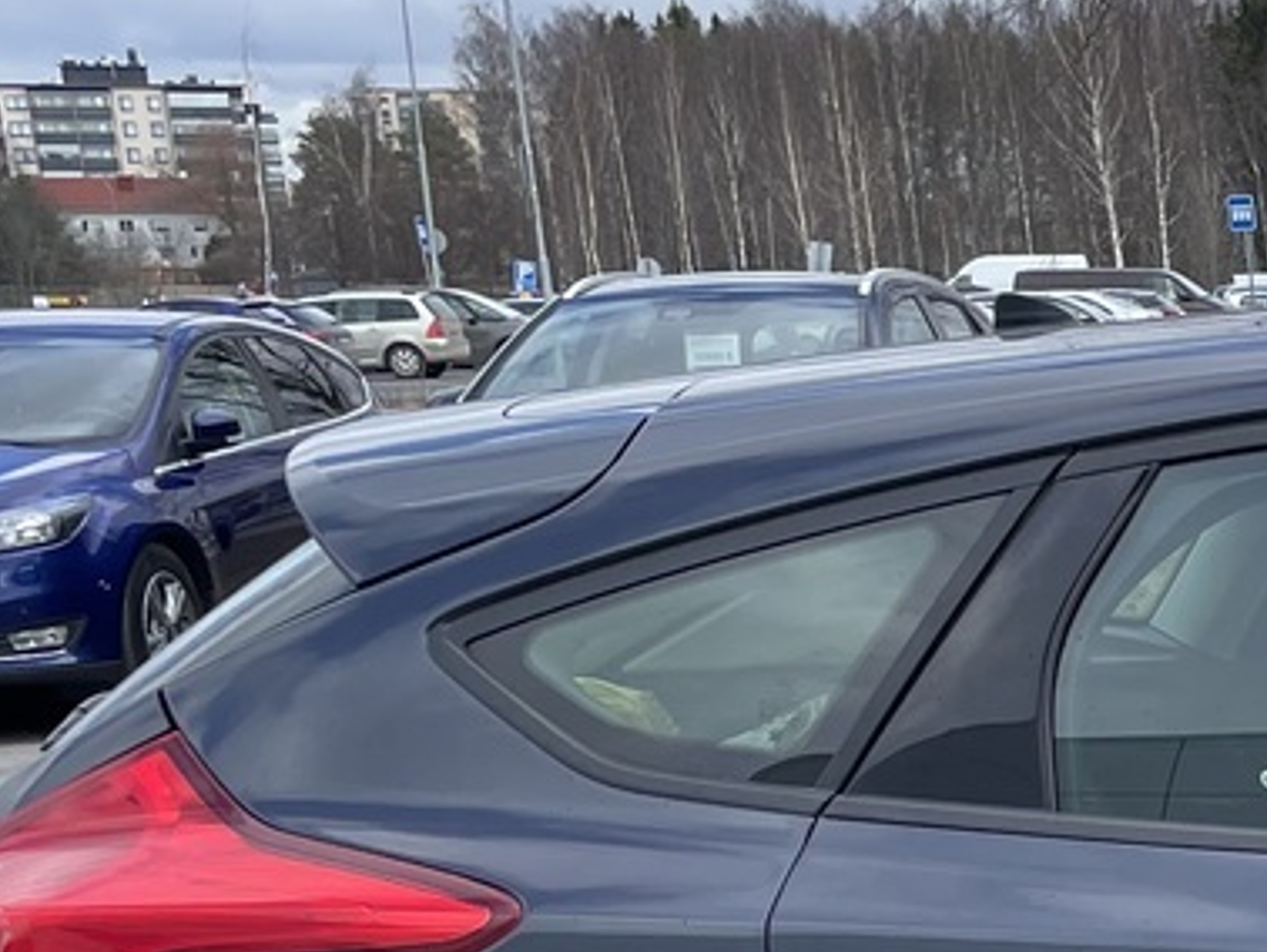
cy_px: 1331
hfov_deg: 16.9
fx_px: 3626
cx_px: 2182
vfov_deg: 14.2
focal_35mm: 99
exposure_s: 1/842
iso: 32
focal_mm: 4.2
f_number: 1.6
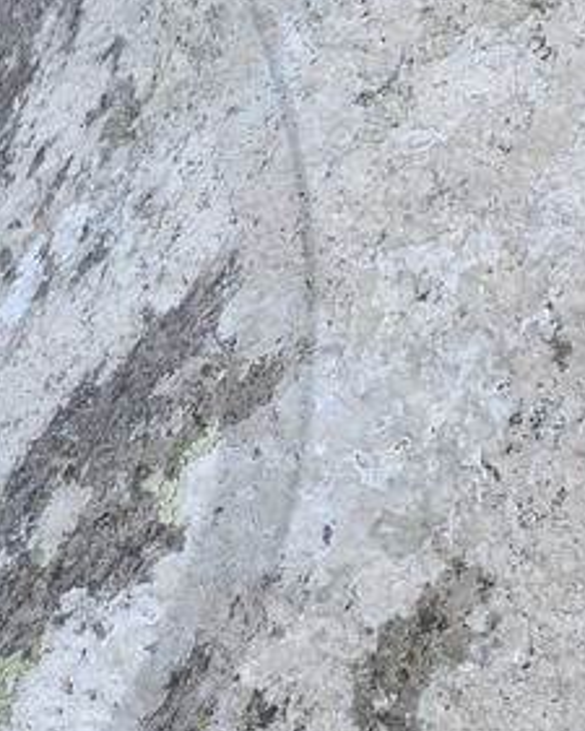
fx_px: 2769
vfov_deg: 15.0
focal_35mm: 128
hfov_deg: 11.2
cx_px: -498
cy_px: 315
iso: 1600
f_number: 9
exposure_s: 1/200
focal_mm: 24
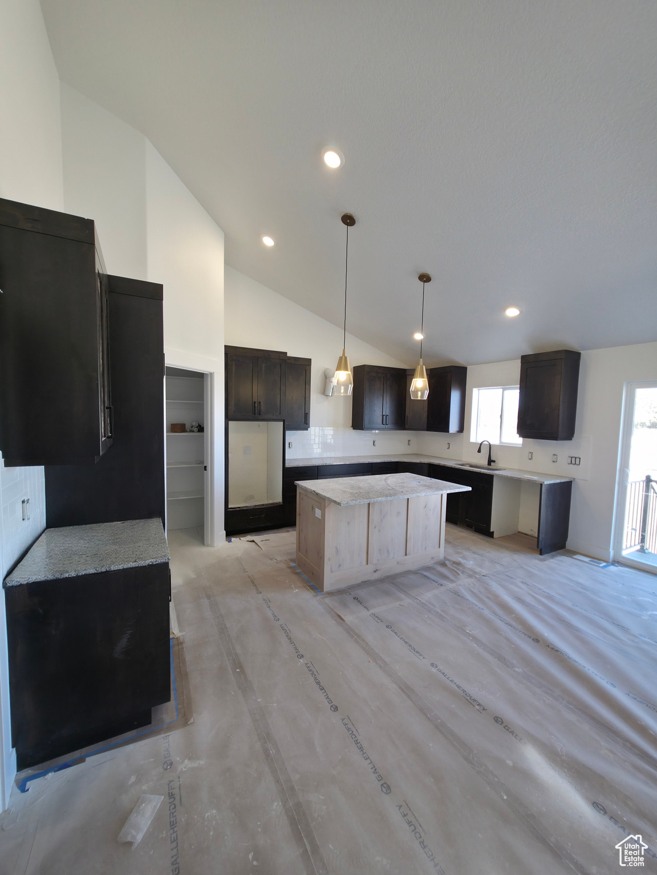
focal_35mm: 13
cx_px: 328
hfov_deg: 89.9
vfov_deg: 106.2
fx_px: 329
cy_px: 438
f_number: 1.9
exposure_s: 1/120
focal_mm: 2.2
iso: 40
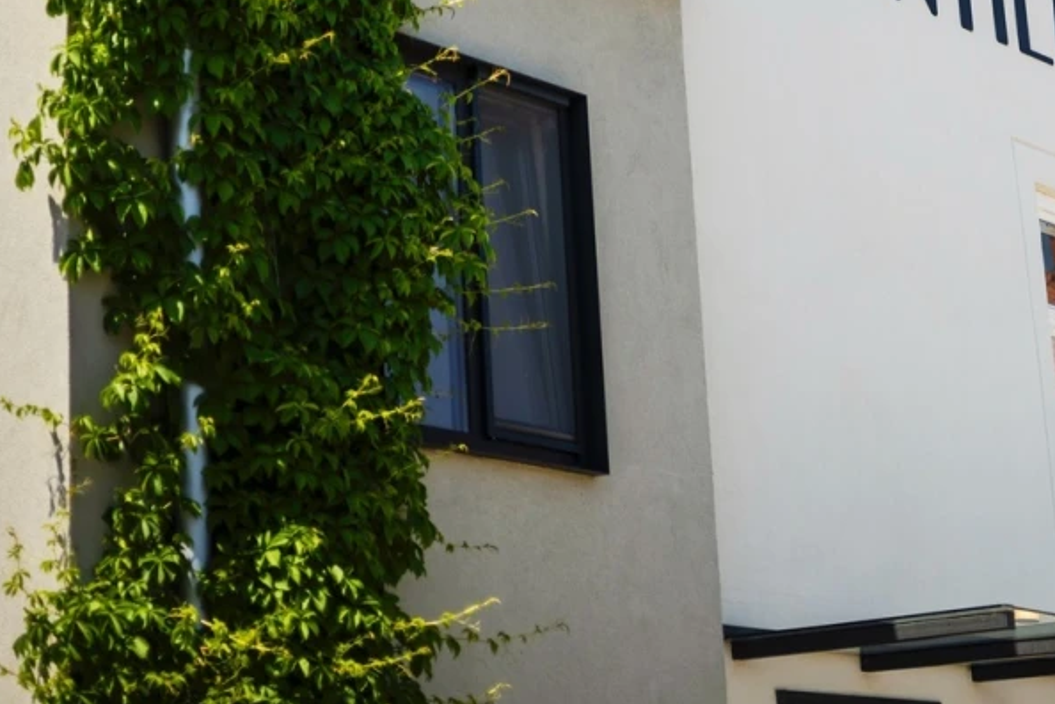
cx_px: 1060
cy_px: 21
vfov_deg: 13.4
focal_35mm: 101
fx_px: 2960
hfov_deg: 19.6
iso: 100
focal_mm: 50
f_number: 1.6
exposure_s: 1/6400
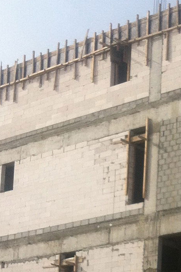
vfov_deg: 15.0
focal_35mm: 135
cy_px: 260
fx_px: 1019
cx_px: 229
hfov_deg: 10.0
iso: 80
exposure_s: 1/2514
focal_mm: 3.85
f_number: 2.8
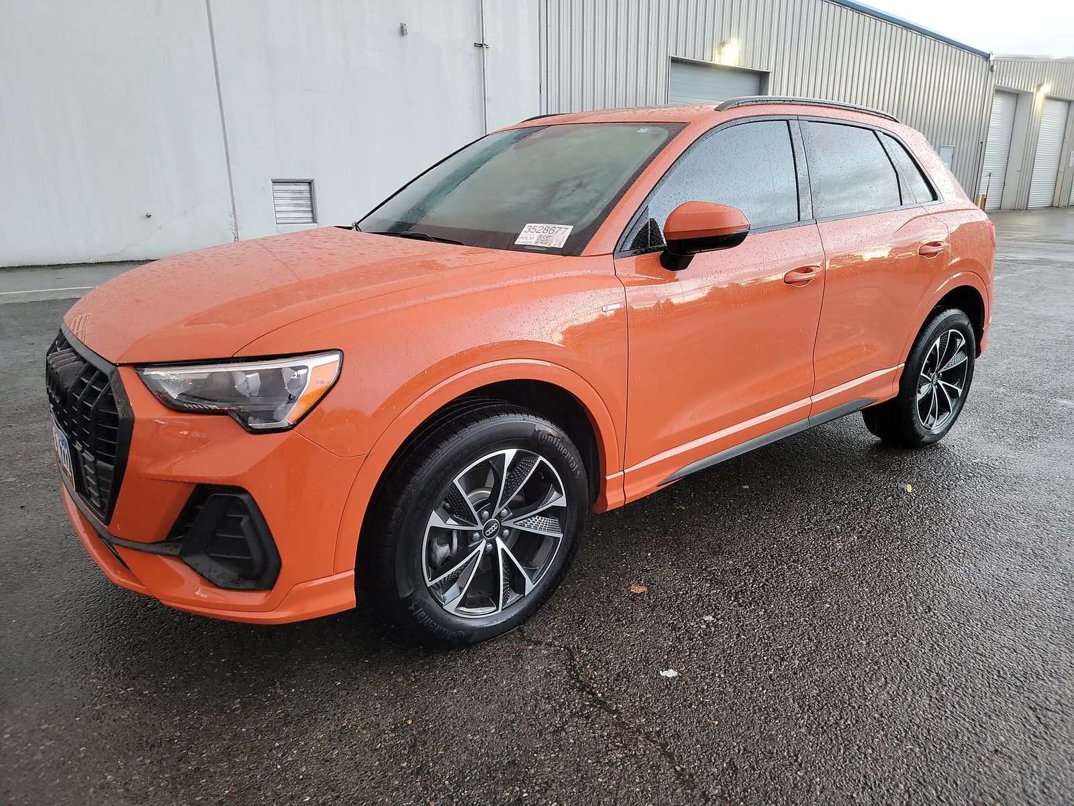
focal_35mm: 24
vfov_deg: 56.8
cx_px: 537
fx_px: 745
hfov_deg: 71.6
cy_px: 403
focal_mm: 6.7
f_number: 1.8
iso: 425
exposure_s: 1/59
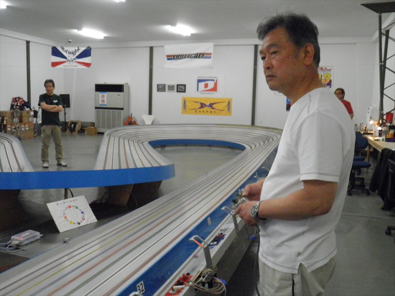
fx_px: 388
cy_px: 148
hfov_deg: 54.0
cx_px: 198
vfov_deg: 41.8
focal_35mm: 34
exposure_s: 1/80
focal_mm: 6.1
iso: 800
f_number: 3.5
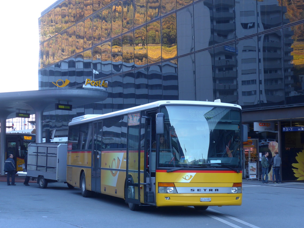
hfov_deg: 27.8
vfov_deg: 21.0
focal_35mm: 70
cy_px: 115
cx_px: 143
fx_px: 615
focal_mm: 13.4
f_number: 3.9
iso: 125
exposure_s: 1/80
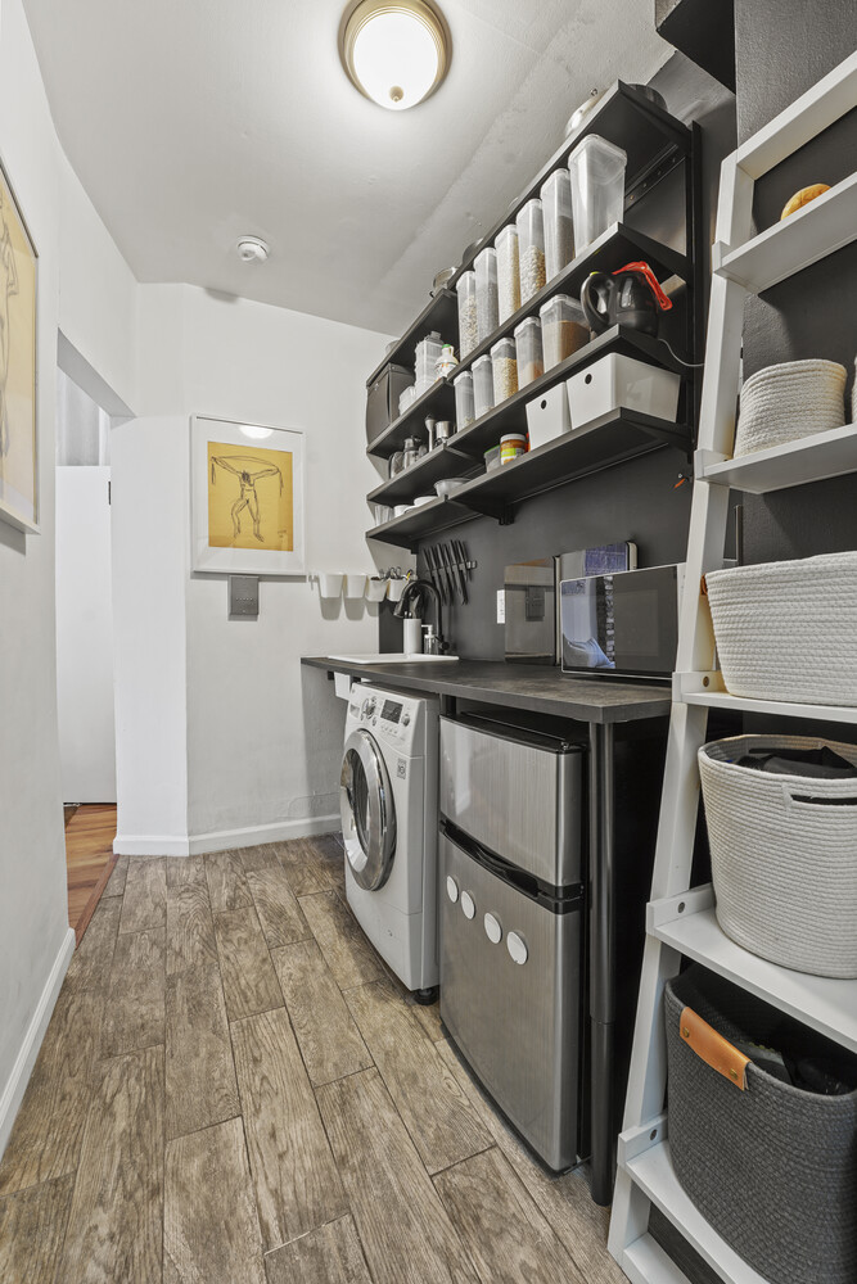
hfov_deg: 81.2
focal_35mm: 14
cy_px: 642
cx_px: 428
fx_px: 500
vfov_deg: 104.2
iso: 200
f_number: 9
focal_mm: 14
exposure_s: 5
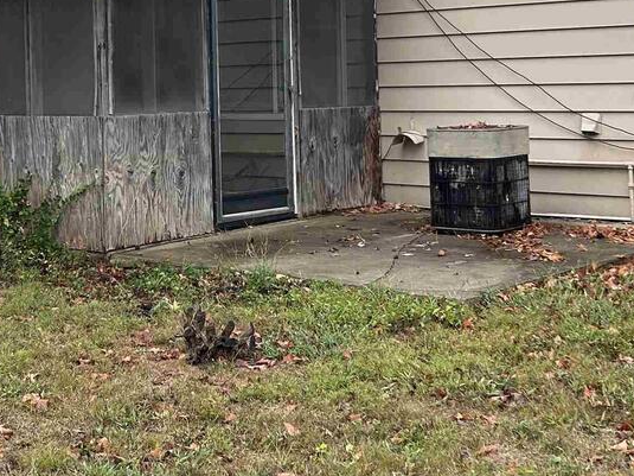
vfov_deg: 20.7
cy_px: 74
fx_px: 1282
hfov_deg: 27.5
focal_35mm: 70
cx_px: 173
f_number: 1.5
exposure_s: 1/588
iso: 50
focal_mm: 5.7
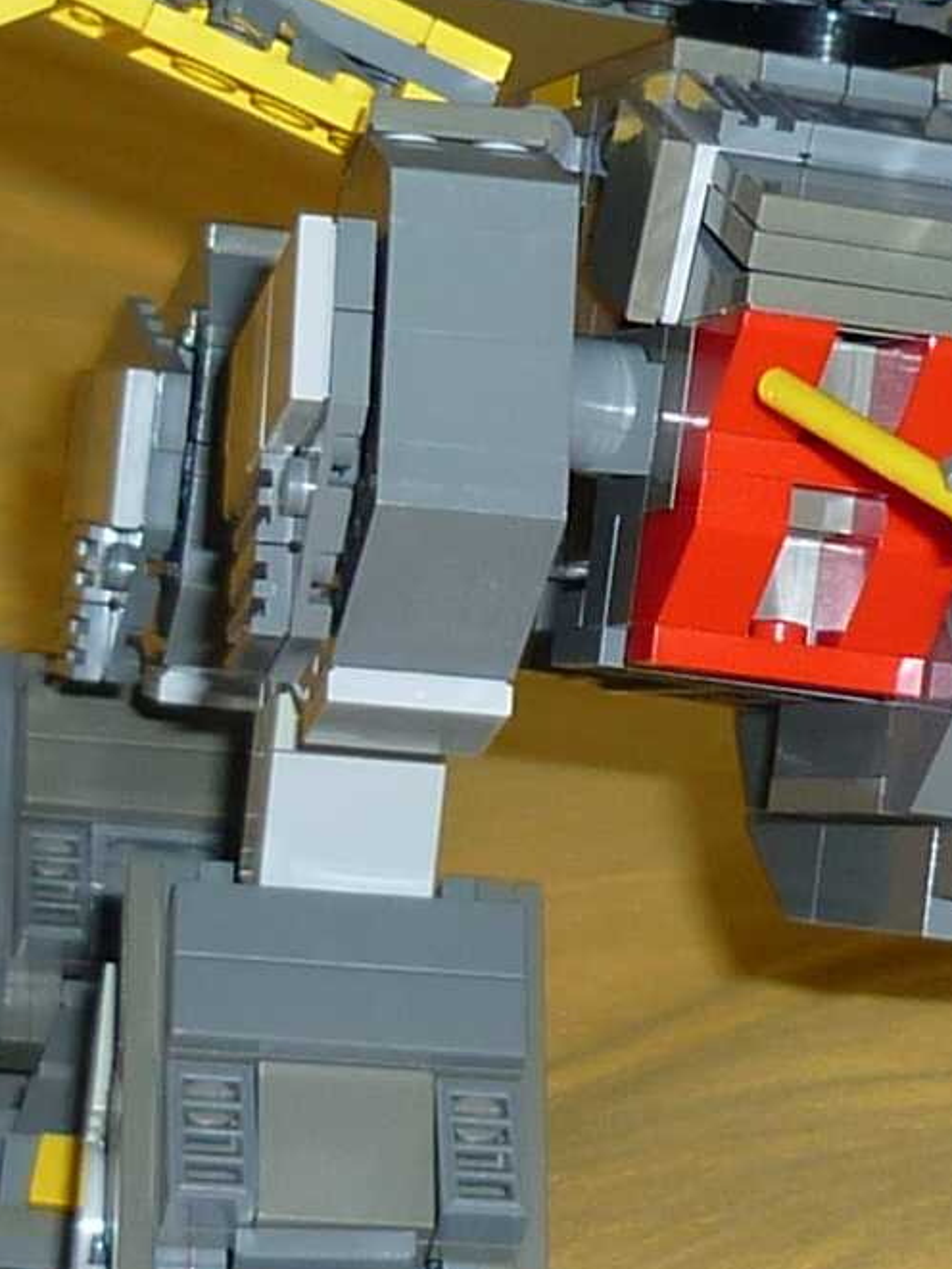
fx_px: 5975
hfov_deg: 9.1
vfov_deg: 12.1
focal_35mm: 163
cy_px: 422
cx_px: 704
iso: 100
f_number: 2.8
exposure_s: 1/30
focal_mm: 5.5
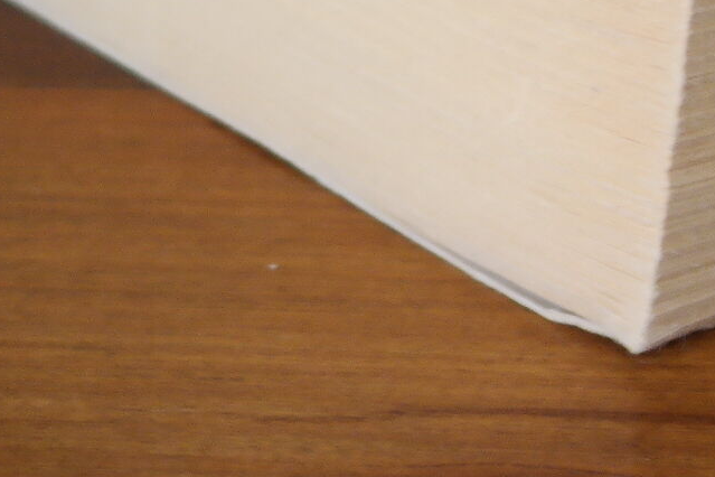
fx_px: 5362
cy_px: 459
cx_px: -763
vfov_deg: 5.1
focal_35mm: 270
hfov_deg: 7.3
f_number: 5.6
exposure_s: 1/25
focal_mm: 38
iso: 800
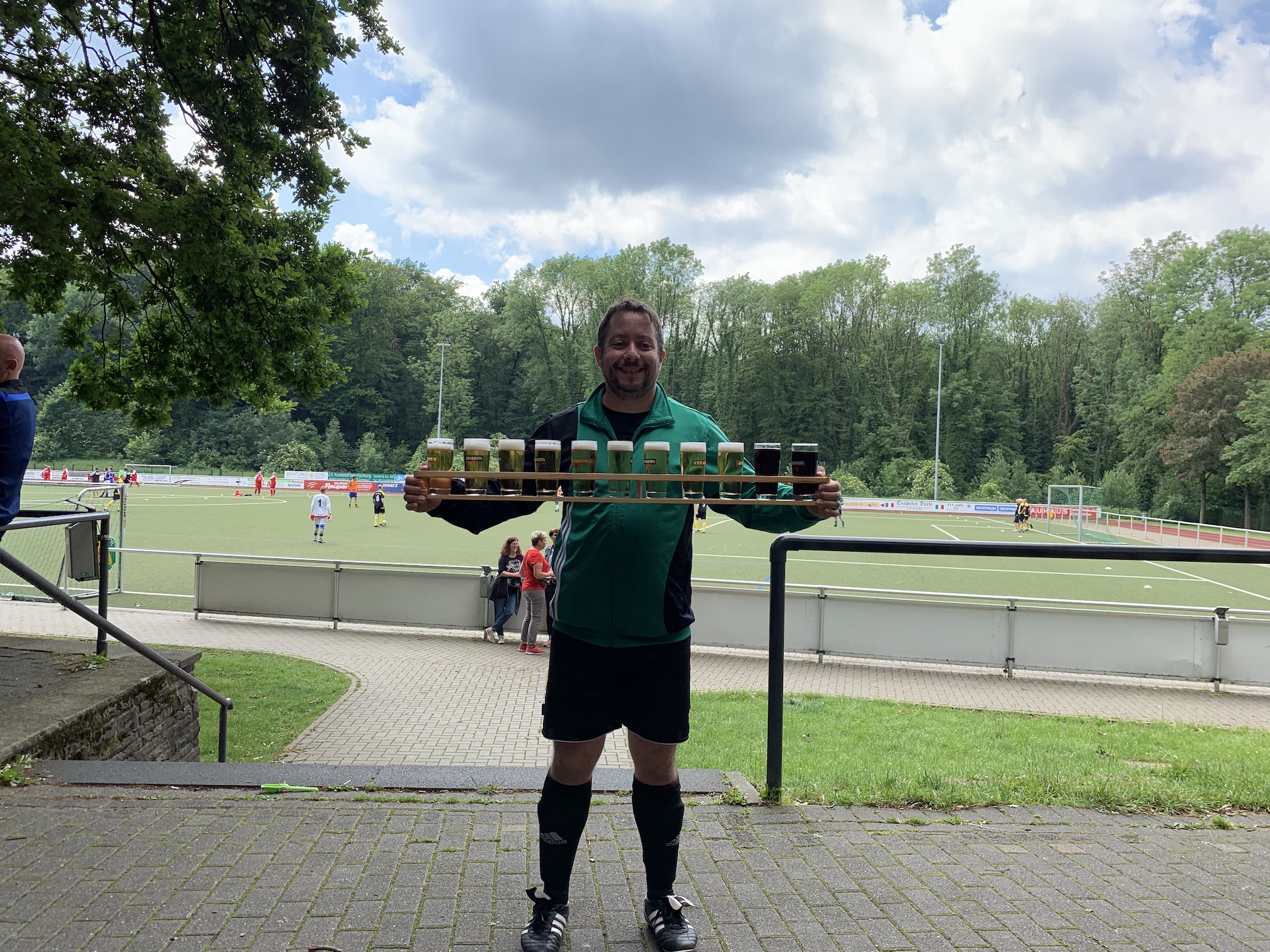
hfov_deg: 67.3
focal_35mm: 26
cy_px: 476
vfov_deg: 53.1
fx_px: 954
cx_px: 635
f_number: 1.8
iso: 25
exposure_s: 1/842
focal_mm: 4.25
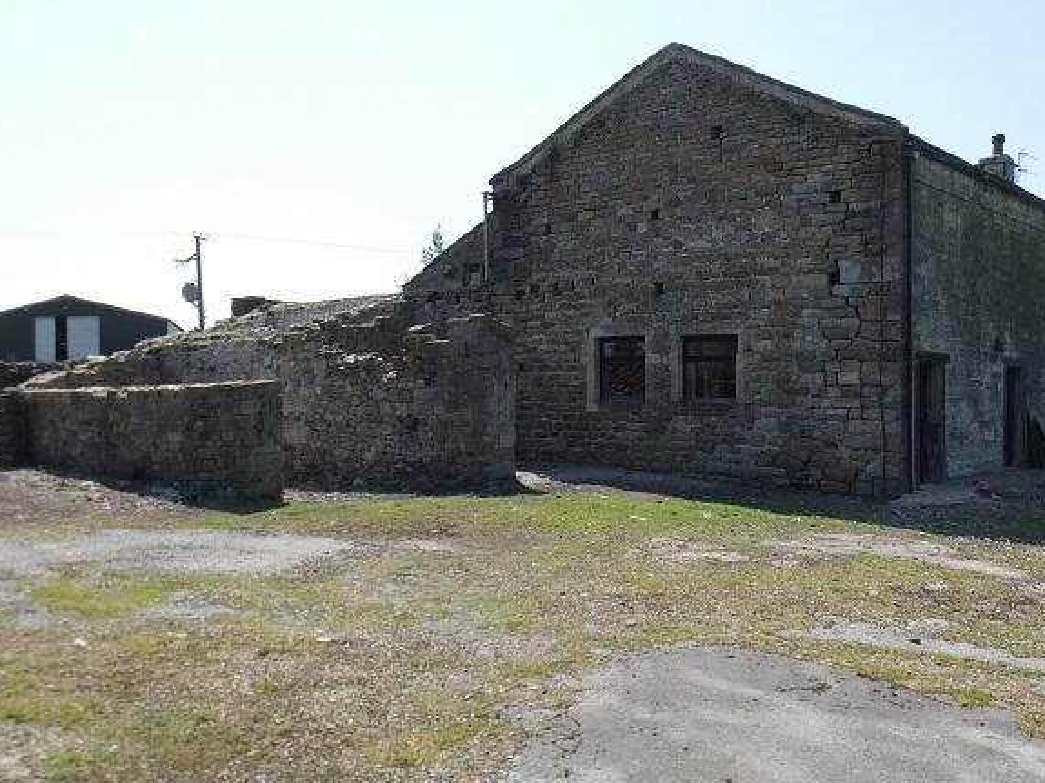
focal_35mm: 36
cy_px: 321
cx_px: 558
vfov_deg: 39.5
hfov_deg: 51.3
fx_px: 1087
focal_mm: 4.1
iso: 80
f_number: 3
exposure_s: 1/1000
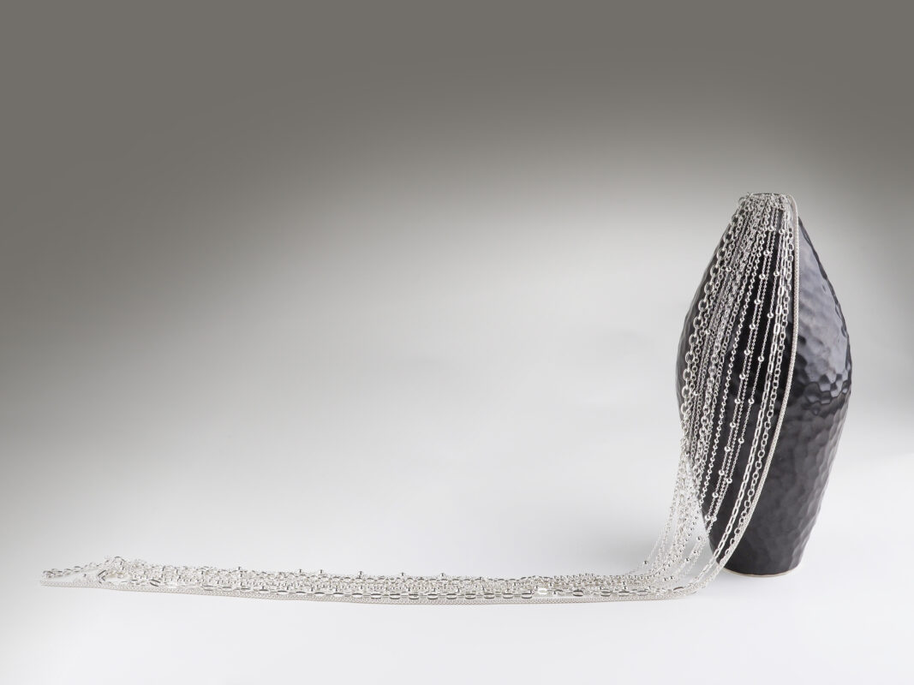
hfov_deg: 32.2
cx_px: 457
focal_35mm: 60
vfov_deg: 24.4
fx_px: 1584
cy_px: 342
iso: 200
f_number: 9
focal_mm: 30
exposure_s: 1/25
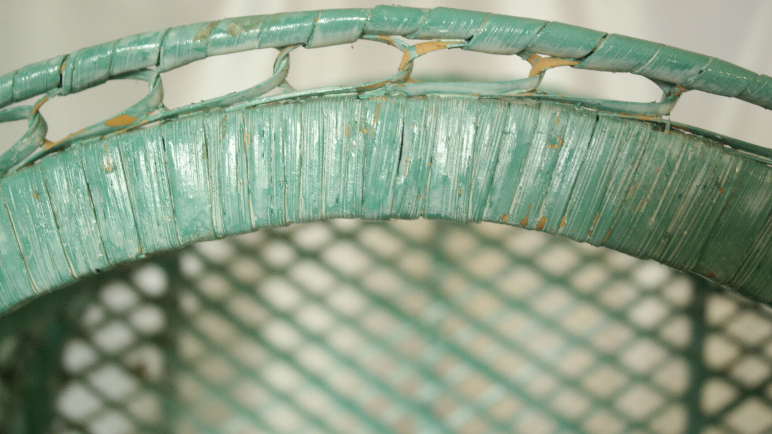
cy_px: 211
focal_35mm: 61
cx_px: 386
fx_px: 1249
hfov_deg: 34.4
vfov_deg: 19.7
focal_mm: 38
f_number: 5.6
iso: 800
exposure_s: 1/30
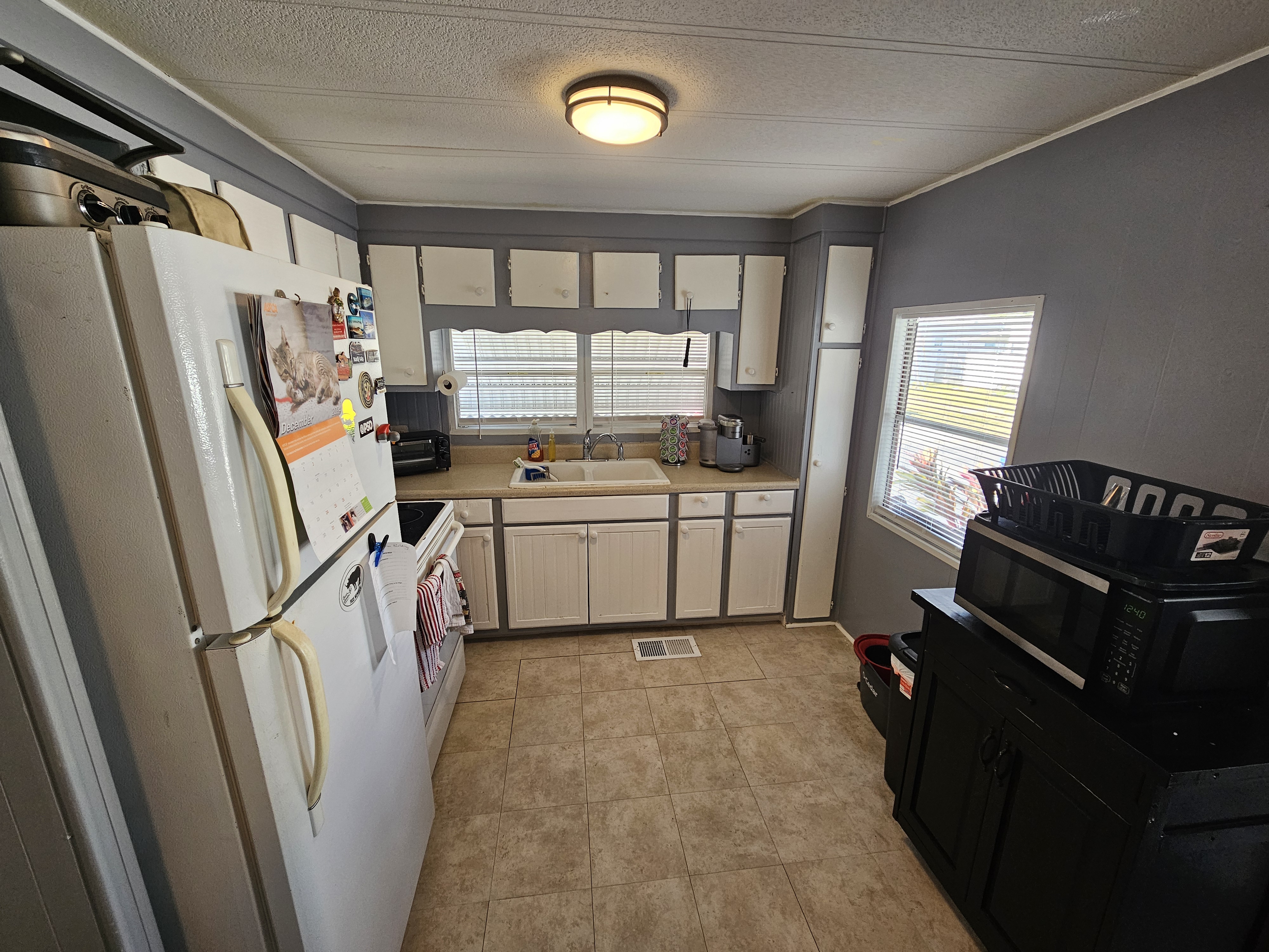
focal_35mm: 13
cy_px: 476
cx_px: 634
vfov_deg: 89.9
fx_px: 477
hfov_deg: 106.2
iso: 80
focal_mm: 2.2
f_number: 2.2
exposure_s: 1/60
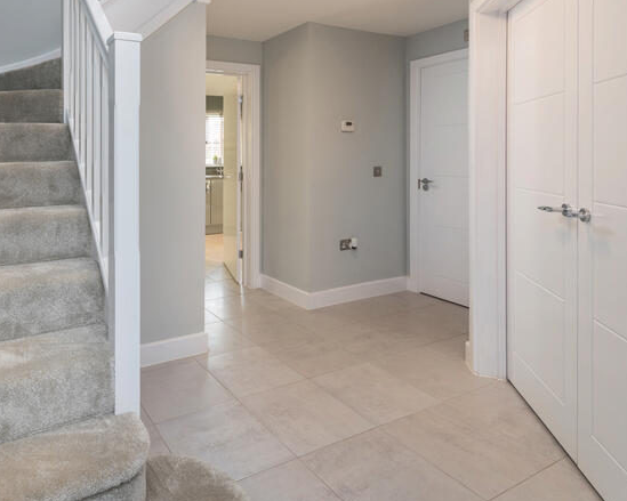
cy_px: 157
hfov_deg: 74.1
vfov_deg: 63.4
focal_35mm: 21
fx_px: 390
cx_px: 187
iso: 100
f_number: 13
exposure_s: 1/2
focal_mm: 12
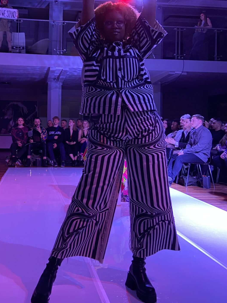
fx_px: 332
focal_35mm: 38
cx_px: 65
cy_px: 116
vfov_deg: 48.6
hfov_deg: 37.1
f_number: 1.8
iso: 400
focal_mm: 4.25
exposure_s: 1/50
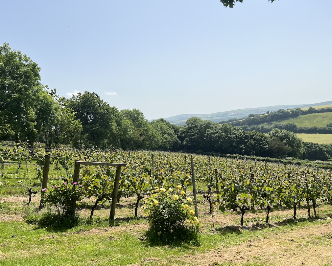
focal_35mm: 31
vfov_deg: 47.1
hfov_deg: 57.1
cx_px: 177
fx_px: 305
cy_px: 145
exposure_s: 1/6579
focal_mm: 5.7
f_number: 1.5
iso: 50
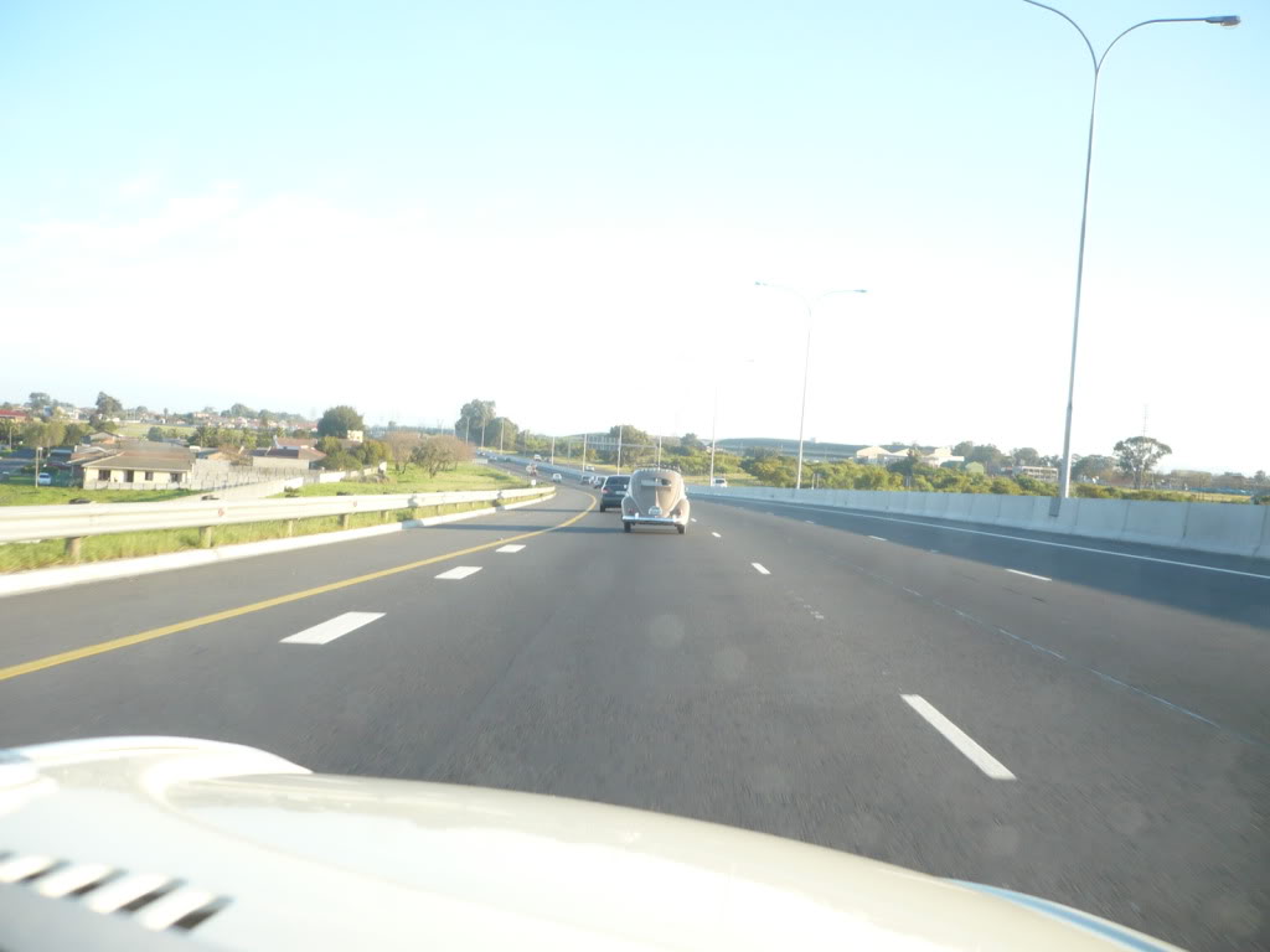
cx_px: 635
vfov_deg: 40.7
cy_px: 476
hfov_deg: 52.6
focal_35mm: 35
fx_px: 1284
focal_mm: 5.8
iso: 100
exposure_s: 1/250
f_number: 2.8
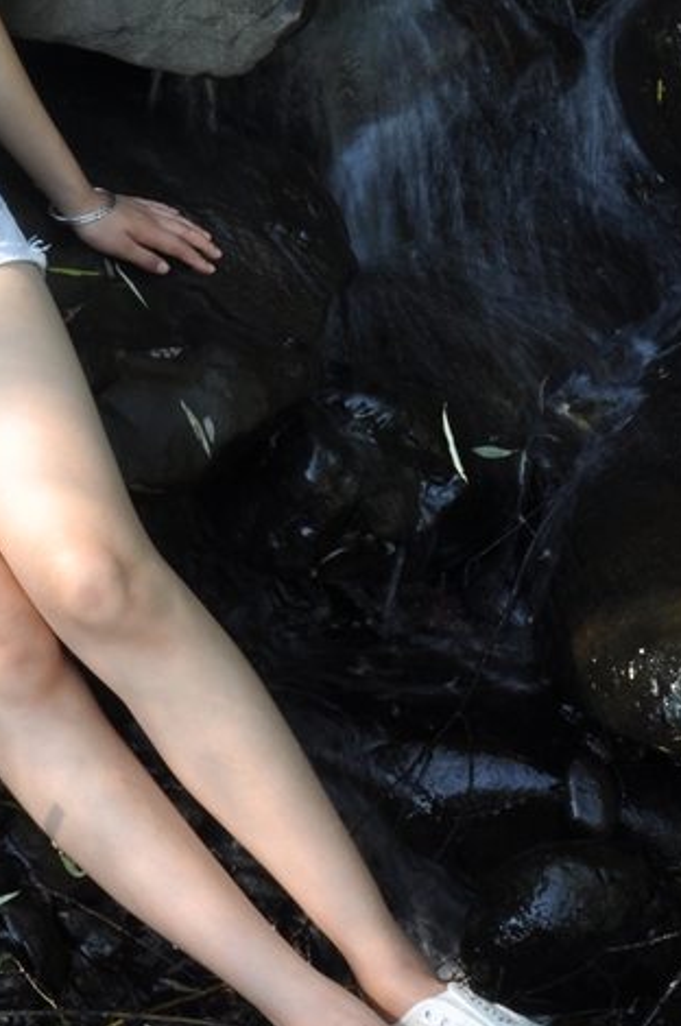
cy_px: 170
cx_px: -33
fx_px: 2419
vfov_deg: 23.5
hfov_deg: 15.7
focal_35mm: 85
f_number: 22
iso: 125
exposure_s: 1/13
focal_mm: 26
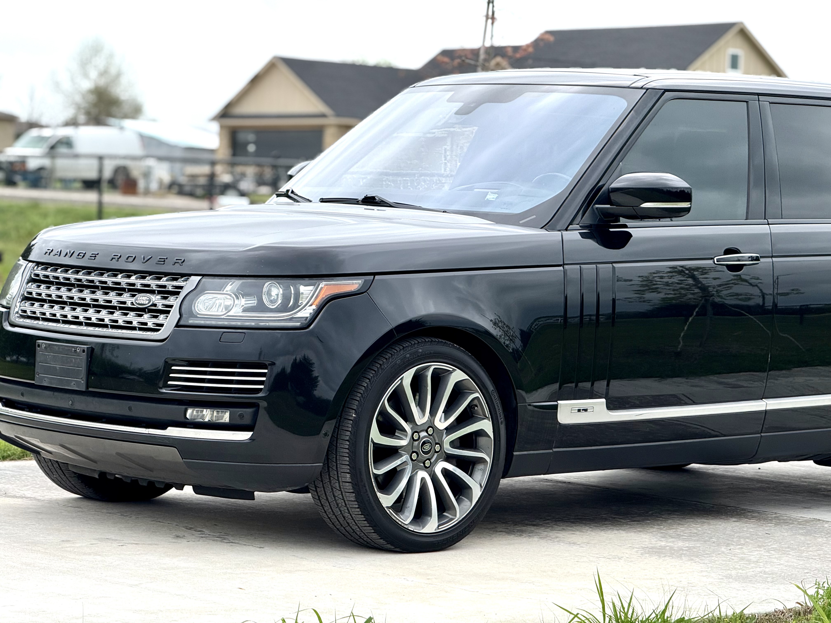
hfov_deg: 16.4
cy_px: 312
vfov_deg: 12.3
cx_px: 416
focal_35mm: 120
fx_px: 2881
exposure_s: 1/436
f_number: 2.8
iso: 64
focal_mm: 15.66
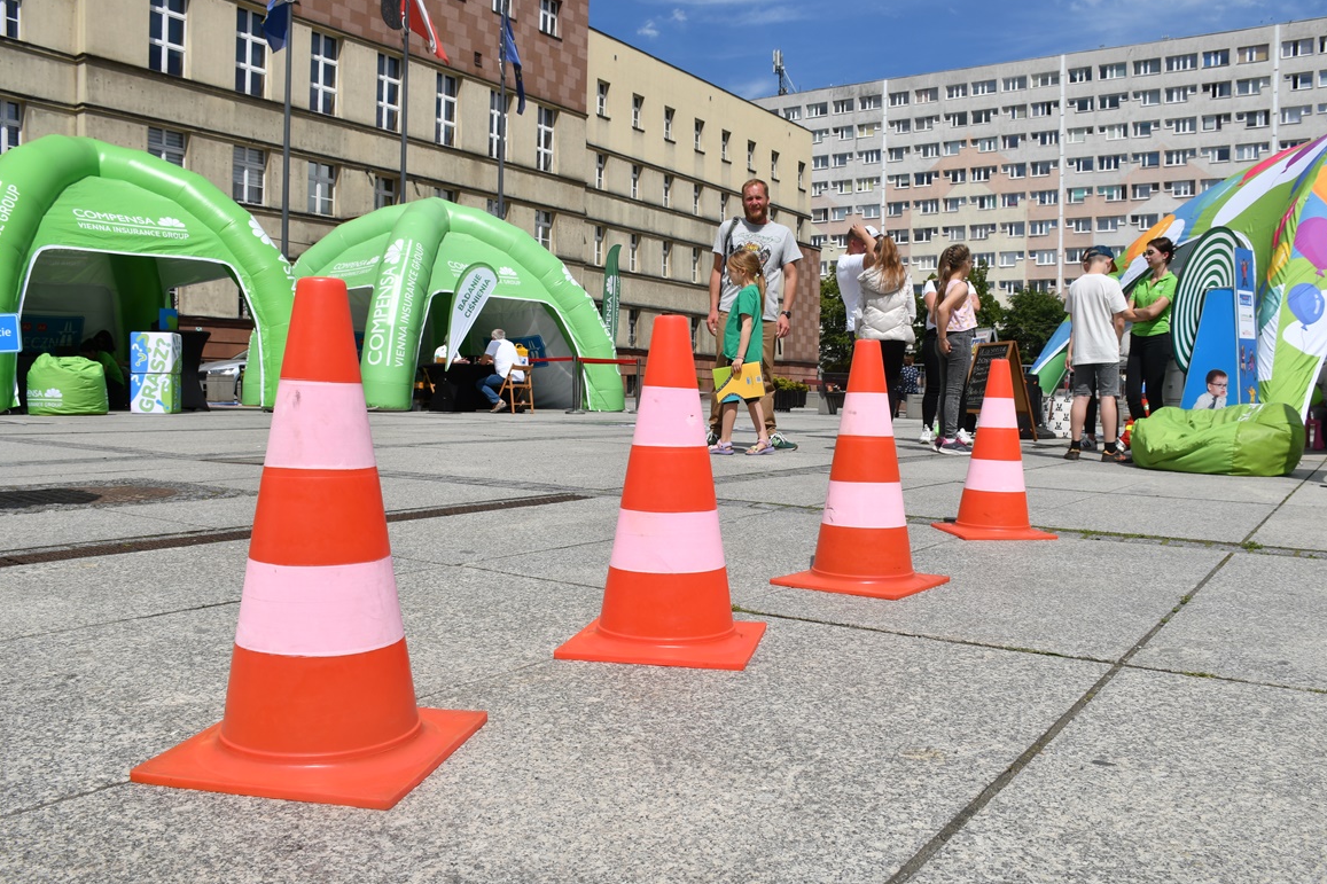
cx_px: 682
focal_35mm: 28
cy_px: 448
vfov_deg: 46.4
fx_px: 1032
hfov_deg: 65.5
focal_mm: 18
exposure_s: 1/320
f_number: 11
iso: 100
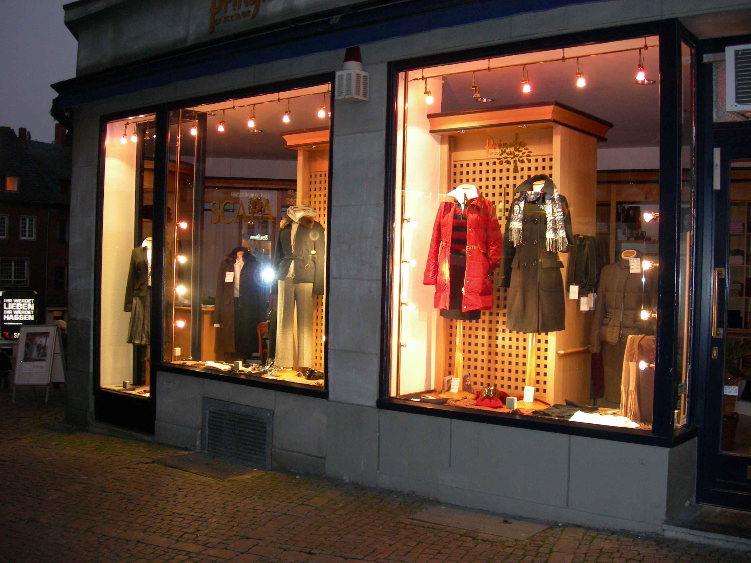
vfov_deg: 37.7
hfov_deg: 49.0
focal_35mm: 38
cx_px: 376
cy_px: 282
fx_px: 824
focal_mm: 7.8
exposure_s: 1/20.8
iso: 200
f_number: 2.8
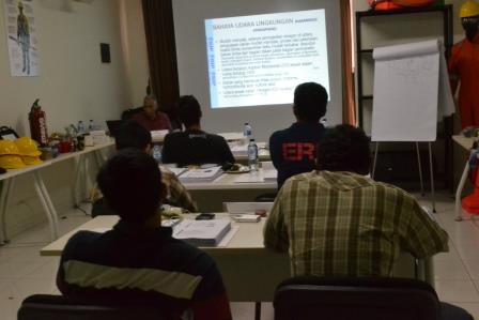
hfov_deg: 43.6
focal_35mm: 45
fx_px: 599
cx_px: 240
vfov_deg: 29.9
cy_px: 160
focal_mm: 30
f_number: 29
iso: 3200
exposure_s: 1/8
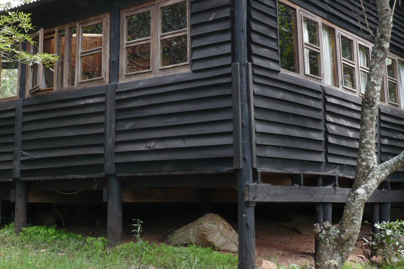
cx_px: 151
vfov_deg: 24.1
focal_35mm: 56
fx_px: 629
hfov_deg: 35.4
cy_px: 88
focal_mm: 5.8
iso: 100
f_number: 2.8
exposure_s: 1/100
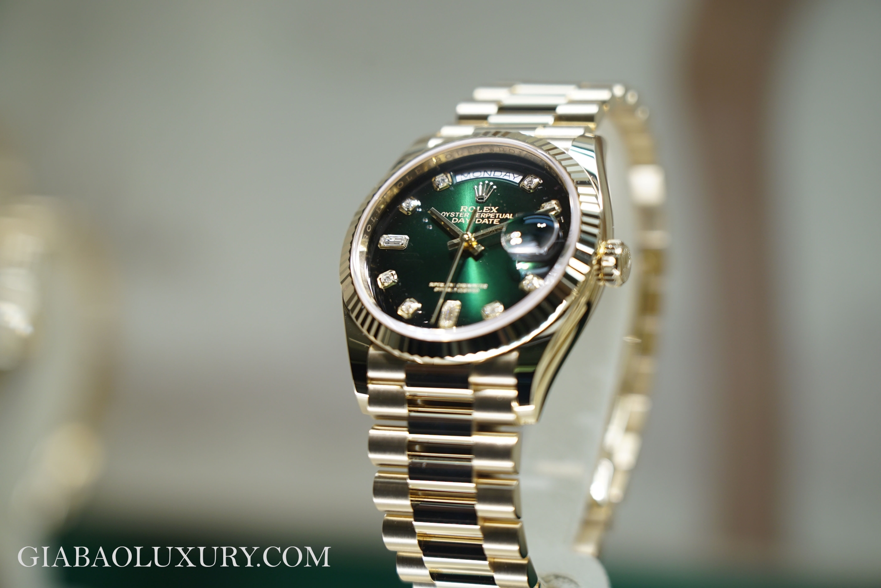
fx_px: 2571
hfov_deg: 19.4
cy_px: 294
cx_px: 440
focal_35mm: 105
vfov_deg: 13.1
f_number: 5
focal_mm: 105
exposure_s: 1/200
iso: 400
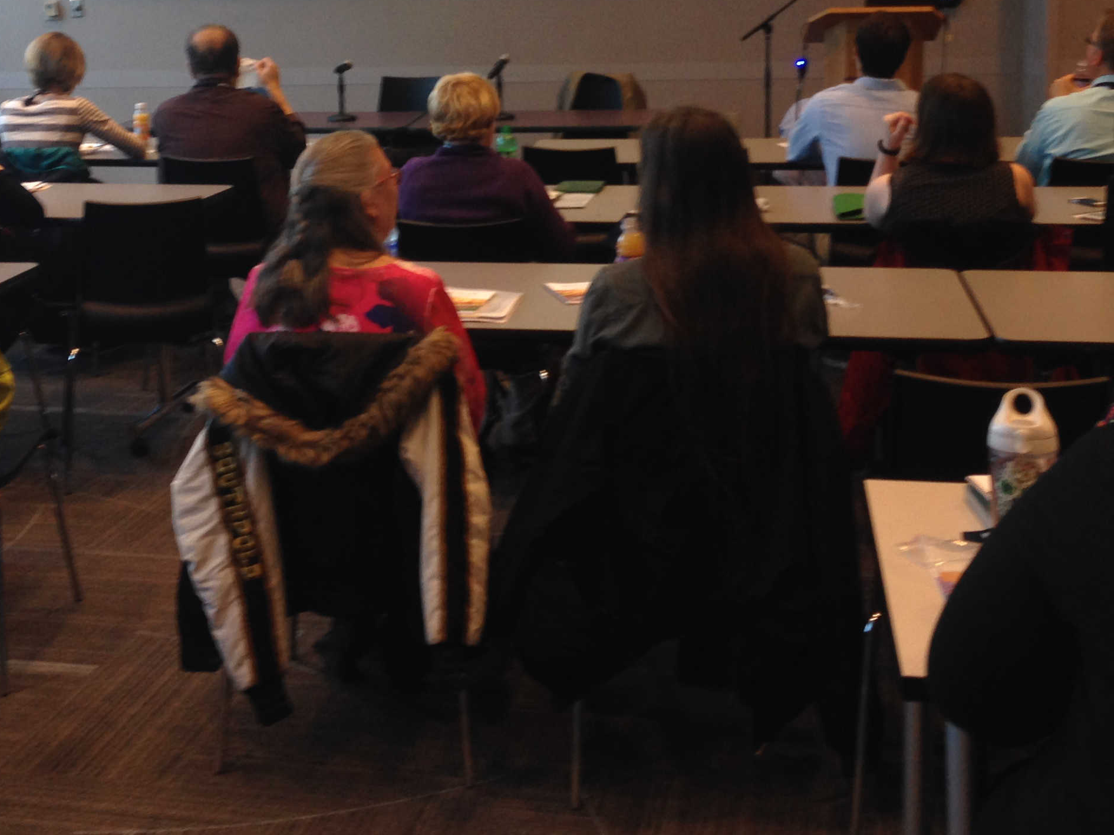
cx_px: 492
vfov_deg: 25.1
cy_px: 133
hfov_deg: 33.7
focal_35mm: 57
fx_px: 1834
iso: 64
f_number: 2.4
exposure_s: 1/20
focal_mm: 4.12
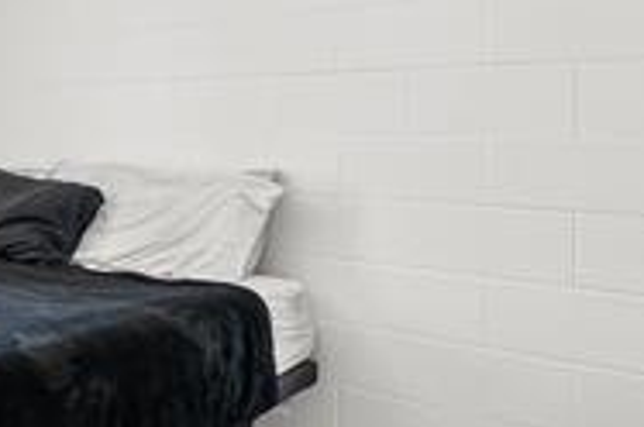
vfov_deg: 27.7
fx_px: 857
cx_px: -103
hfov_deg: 34.2
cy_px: 119
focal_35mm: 48
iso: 400
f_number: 8
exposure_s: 1.6
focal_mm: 14
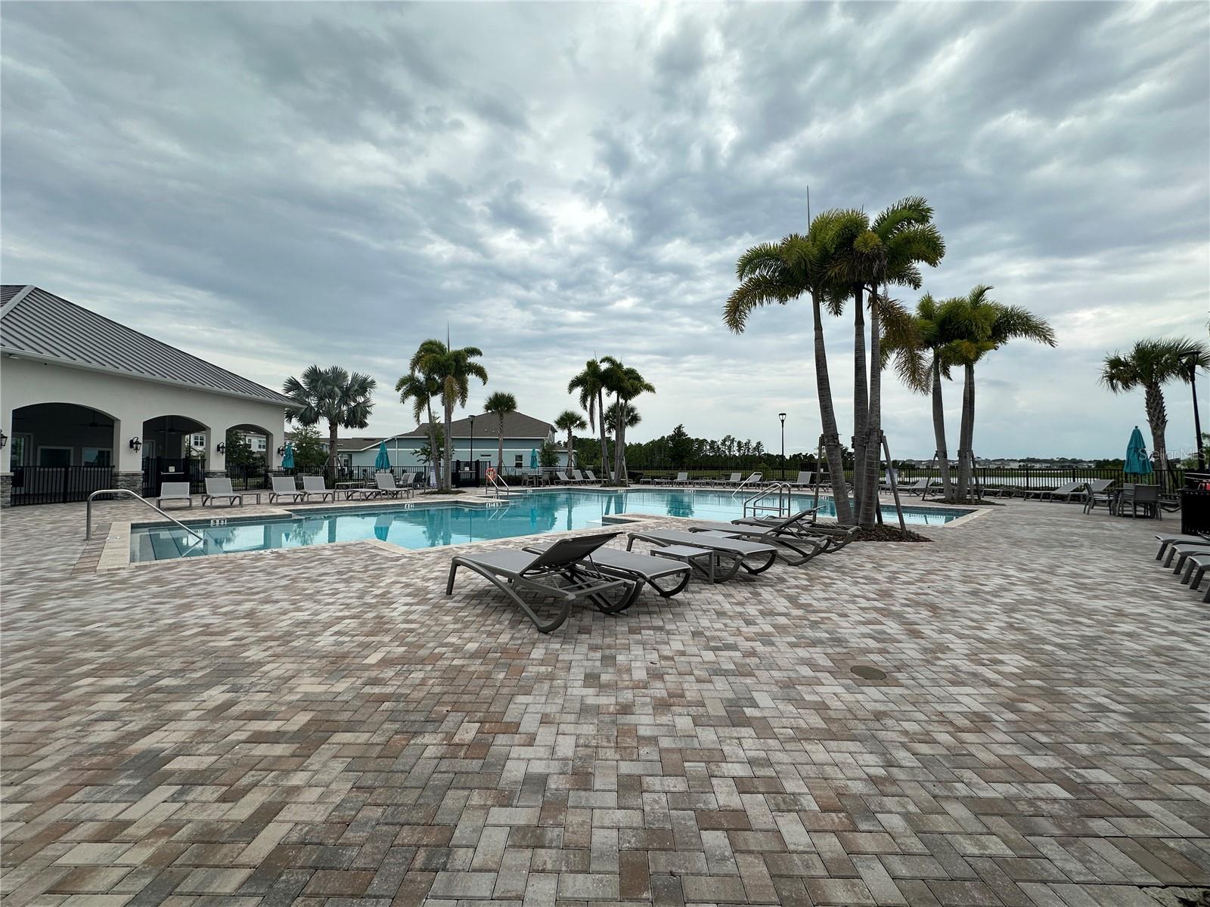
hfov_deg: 102.1
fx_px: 489
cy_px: 454
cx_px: 605
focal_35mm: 14
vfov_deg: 85.7
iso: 40
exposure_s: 1/2020
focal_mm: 2.22
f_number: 2.2
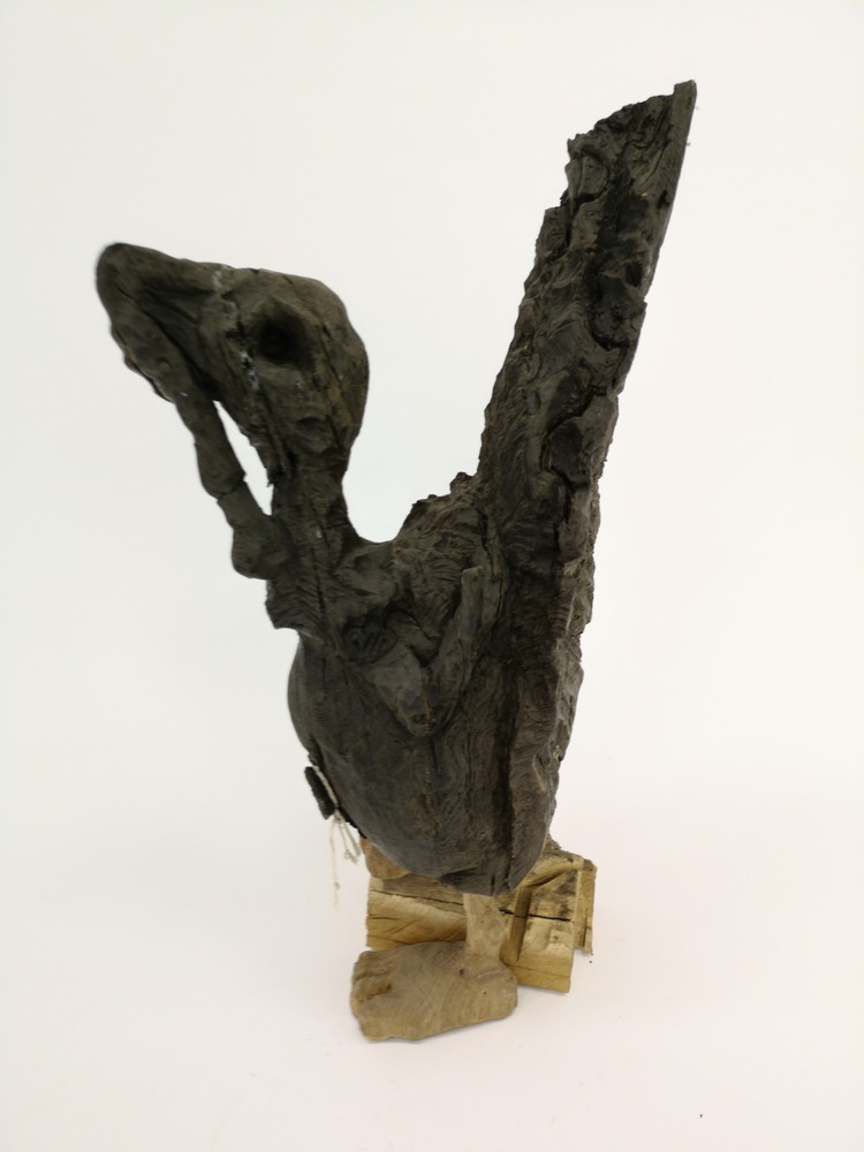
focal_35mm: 27
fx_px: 899
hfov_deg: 51.4
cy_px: 576
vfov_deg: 65.3
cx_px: 432
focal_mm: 3.95
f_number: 1.8
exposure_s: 1/50
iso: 100
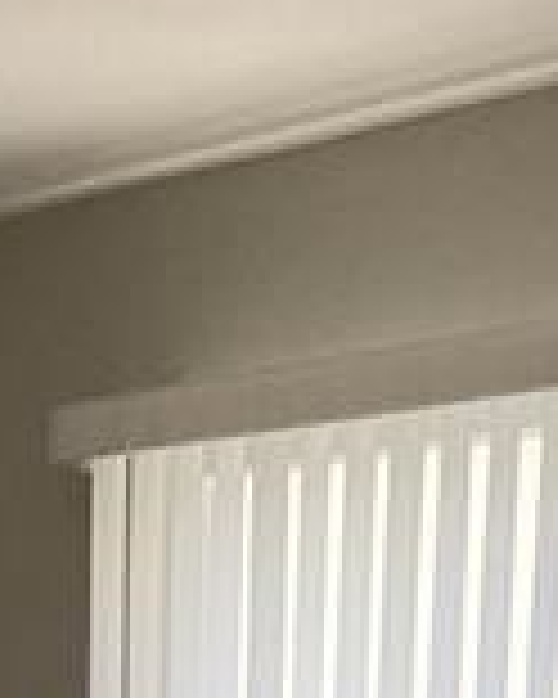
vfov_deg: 12.7
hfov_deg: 11.6
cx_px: -338
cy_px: 1545
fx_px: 2601
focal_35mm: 126
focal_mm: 4.25
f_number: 1.8
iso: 125
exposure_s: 1/121
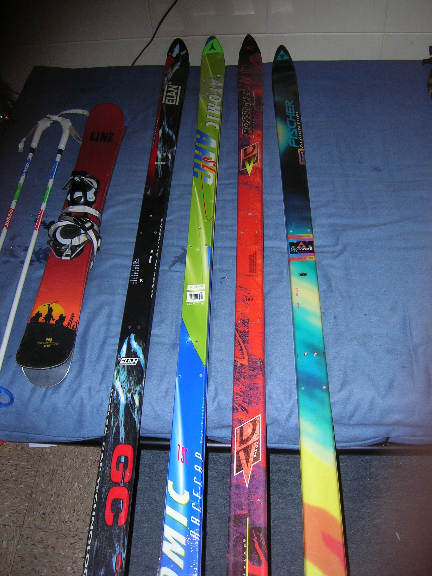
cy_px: 288
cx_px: 216
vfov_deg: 54.0
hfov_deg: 41.8
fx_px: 566
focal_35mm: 34
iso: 50
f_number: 2.9
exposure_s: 1/60.1
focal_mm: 5.7
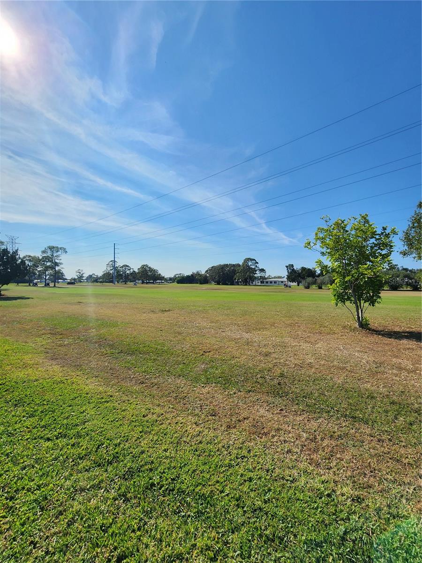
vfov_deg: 106.2
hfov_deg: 89.9
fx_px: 211
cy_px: 282
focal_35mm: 13
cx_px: 211
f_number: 2.2
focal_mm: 2.2
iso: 50
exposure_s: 1/4666
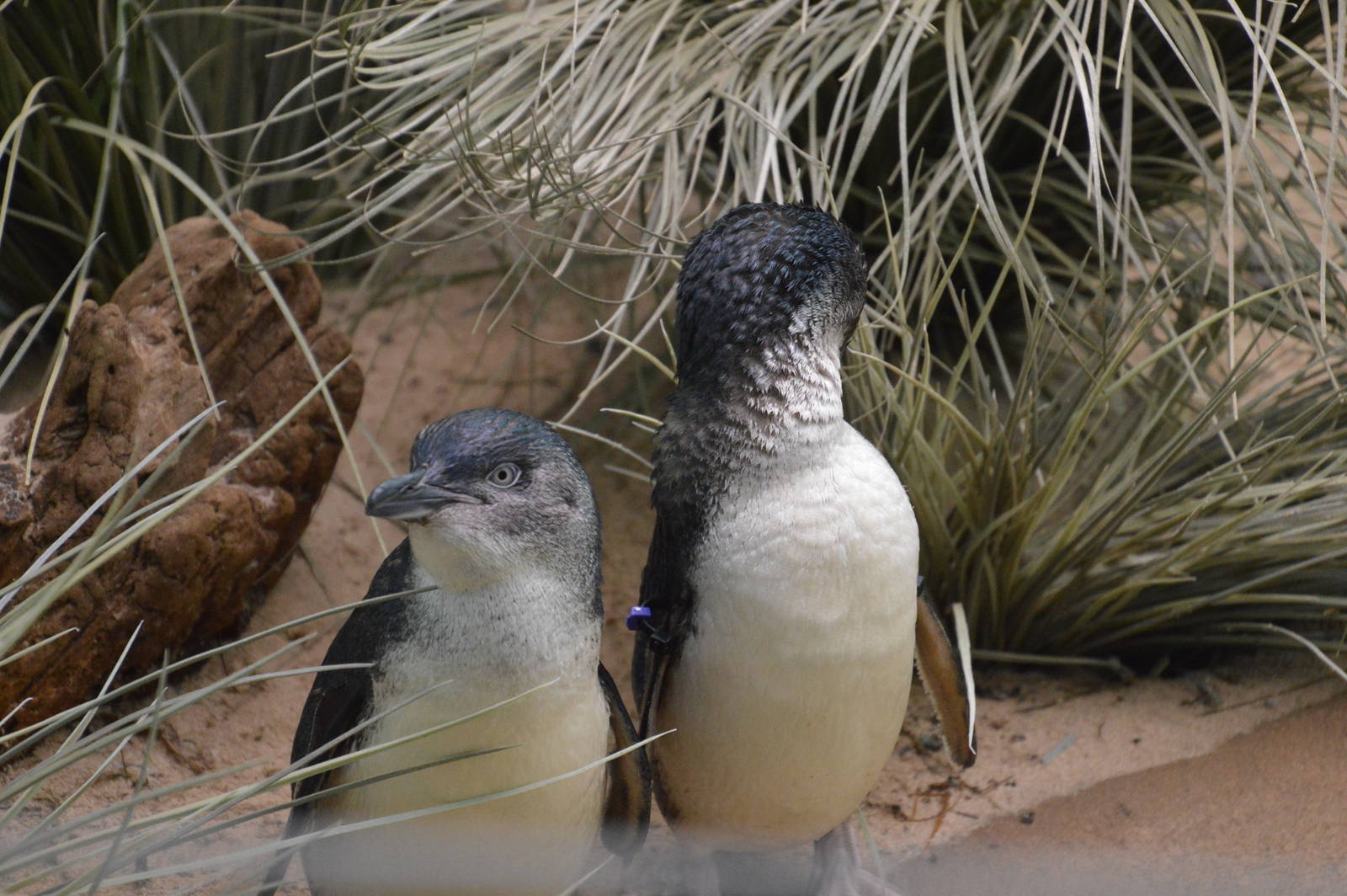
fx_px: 4823
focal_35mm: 129
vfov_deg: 10.6
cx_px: 674
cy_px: 448
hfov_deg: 15.9
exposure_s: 1/500
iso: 2800
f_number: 5.6
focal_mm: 86
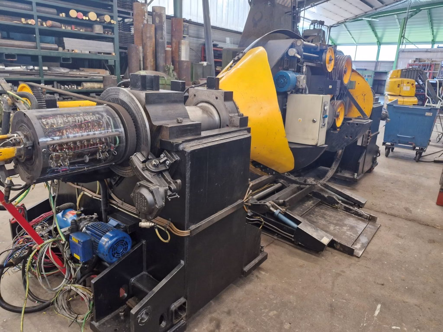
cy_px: 166
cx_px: 222
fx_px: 294
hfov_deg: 73.9
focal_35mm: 23
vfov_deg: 58.9
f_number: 1.8
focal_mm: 5.54
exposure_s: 1/100
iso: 400
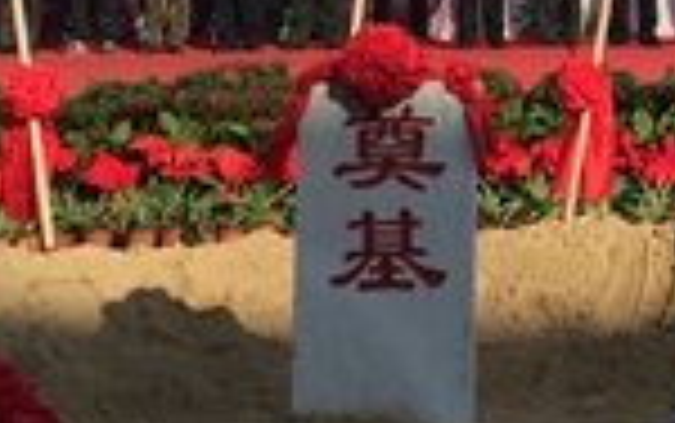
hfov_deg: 16.5
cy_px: -270
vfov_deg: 10.2
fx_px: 2264
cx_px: 724
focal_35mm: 123
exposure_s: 1/3300
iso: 32
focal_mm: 4.15
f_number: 2.2
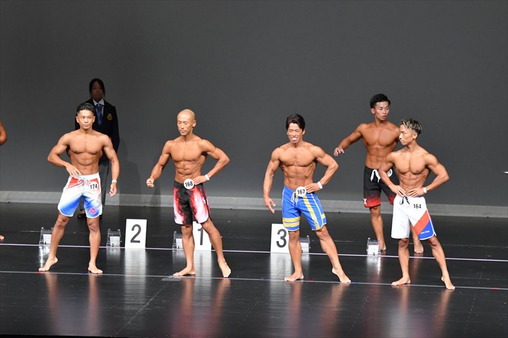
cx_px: 254
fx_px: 2849
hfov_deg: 10.2
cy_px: 169
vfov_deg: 6.8
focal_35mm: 202
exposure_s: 1/400
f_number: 5.6
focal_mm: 135
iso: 5000
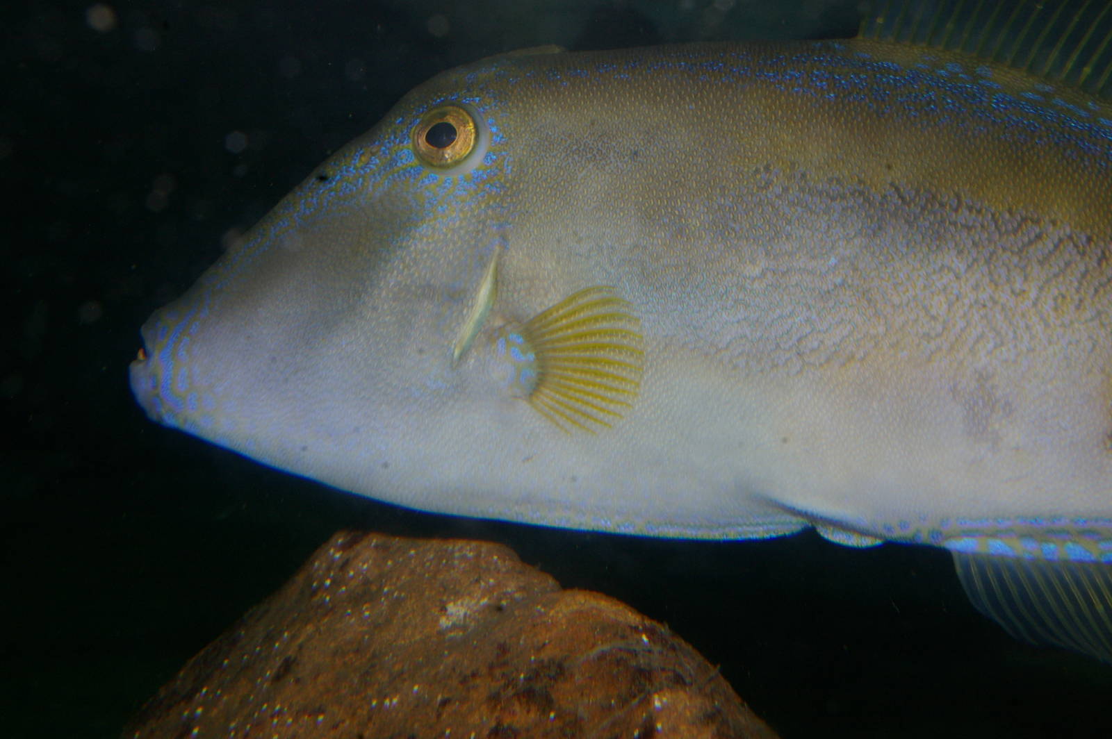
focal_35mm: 42
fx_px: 1296
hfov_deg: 46.4
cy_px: 370
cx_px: 556
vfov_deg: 31.8
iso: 400
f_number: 16
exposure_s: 1/45
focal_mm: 28
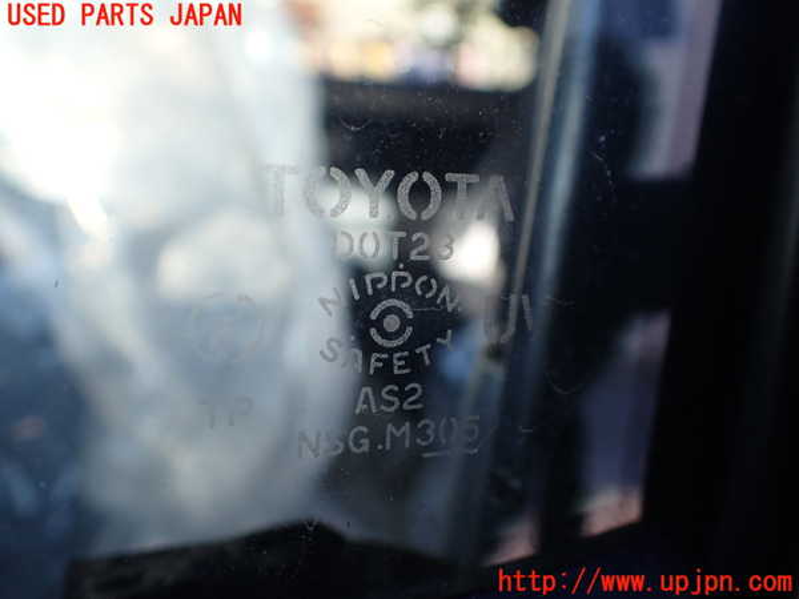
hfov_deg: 60.0
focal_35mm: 30
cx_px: 400
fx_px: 692
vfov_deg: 46.8
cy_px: 300
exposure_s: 1/125
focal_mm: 5.4
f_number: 2.3
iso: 125
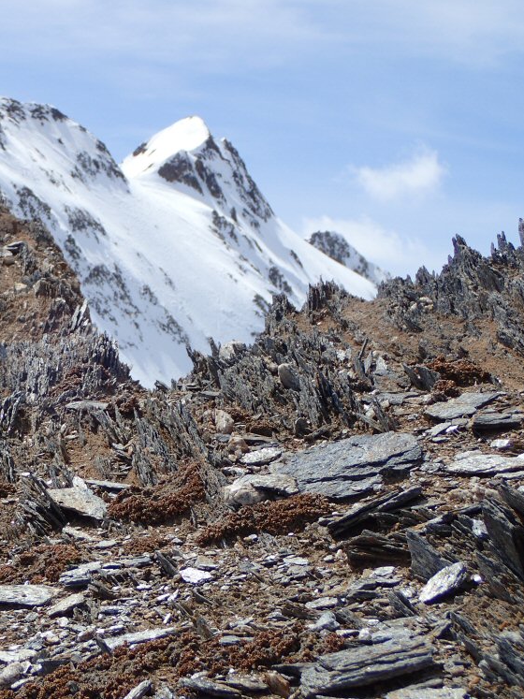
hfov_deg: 16.8
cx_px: 63
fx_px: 1756
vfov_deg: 22.5
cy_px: 349
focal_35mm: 87
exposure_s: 1/800
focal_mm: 11.78
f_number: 5
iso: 100
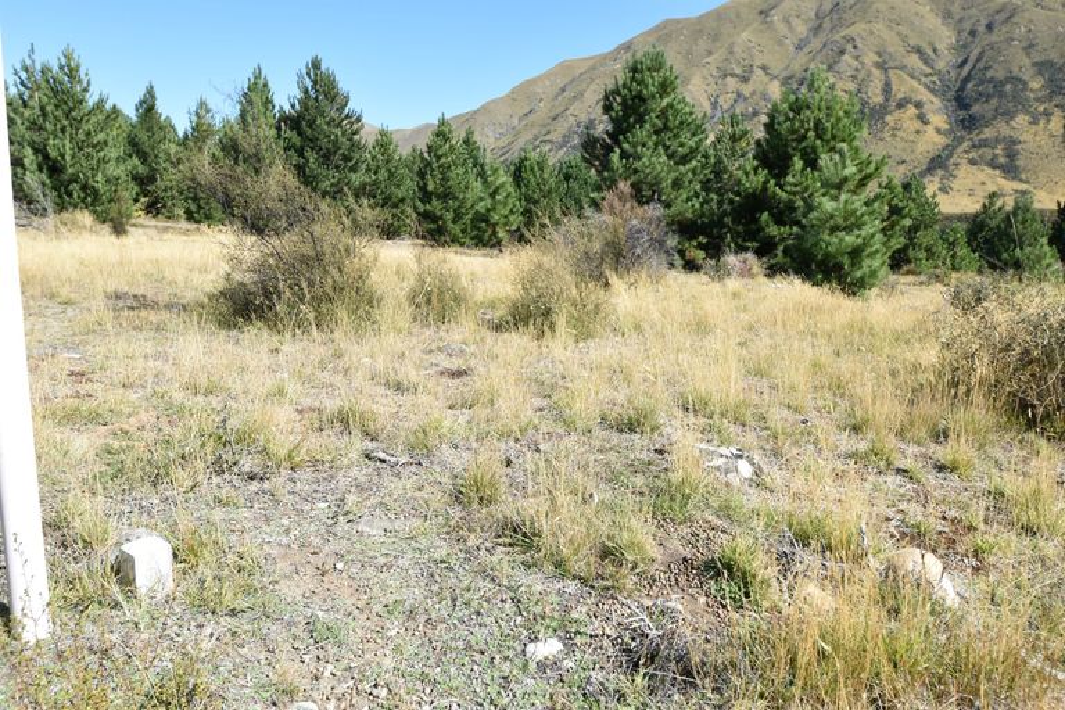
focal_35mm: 26
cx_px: 532
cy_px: 355
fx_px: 754
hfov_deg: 70.4
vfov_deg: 50.4
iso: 200
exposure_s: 1/320
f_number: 9
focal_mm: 17
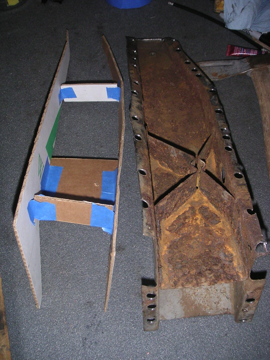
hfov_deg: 38.7
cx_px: 135
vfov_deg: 50.1
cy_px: 180
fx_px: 385
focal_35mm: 37
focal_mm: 5.7
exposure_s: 1/45
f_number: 6.7
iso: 160
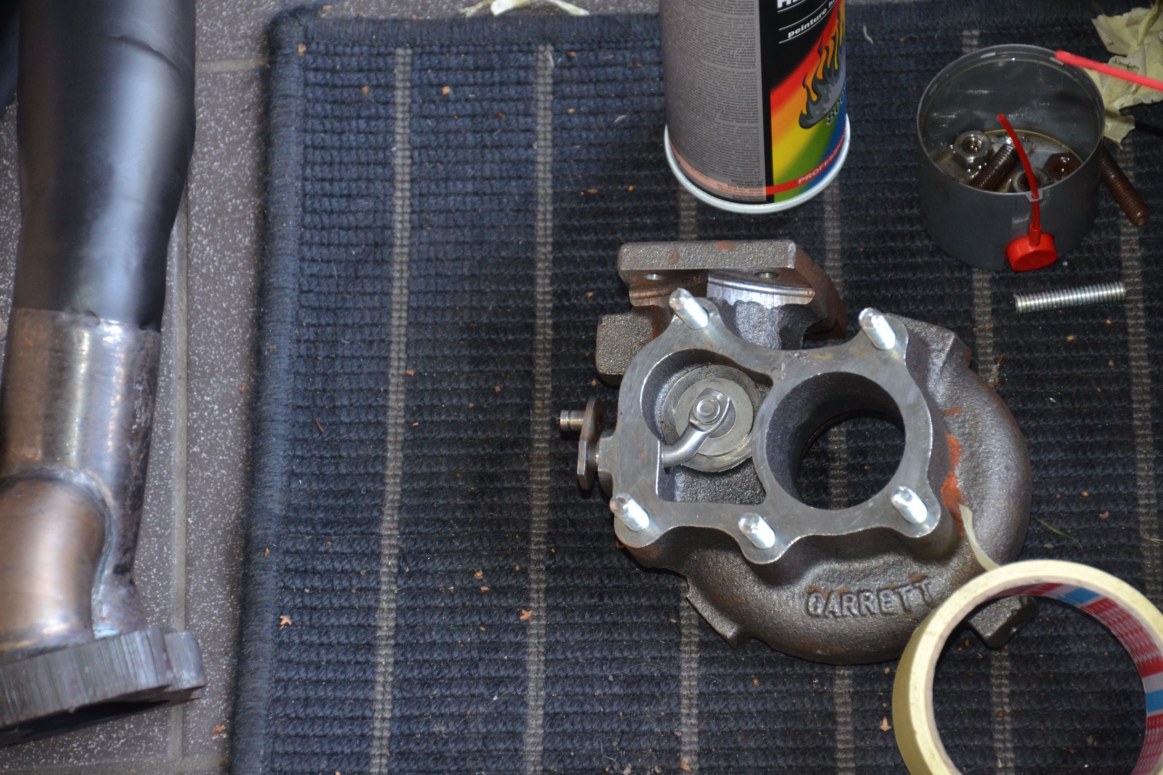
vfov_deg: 8.7
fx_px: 5120
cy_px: 388
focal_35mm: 159
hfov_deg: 13.0
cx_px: 583
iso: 800
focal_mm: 105
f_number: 5.6
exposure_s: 1/60
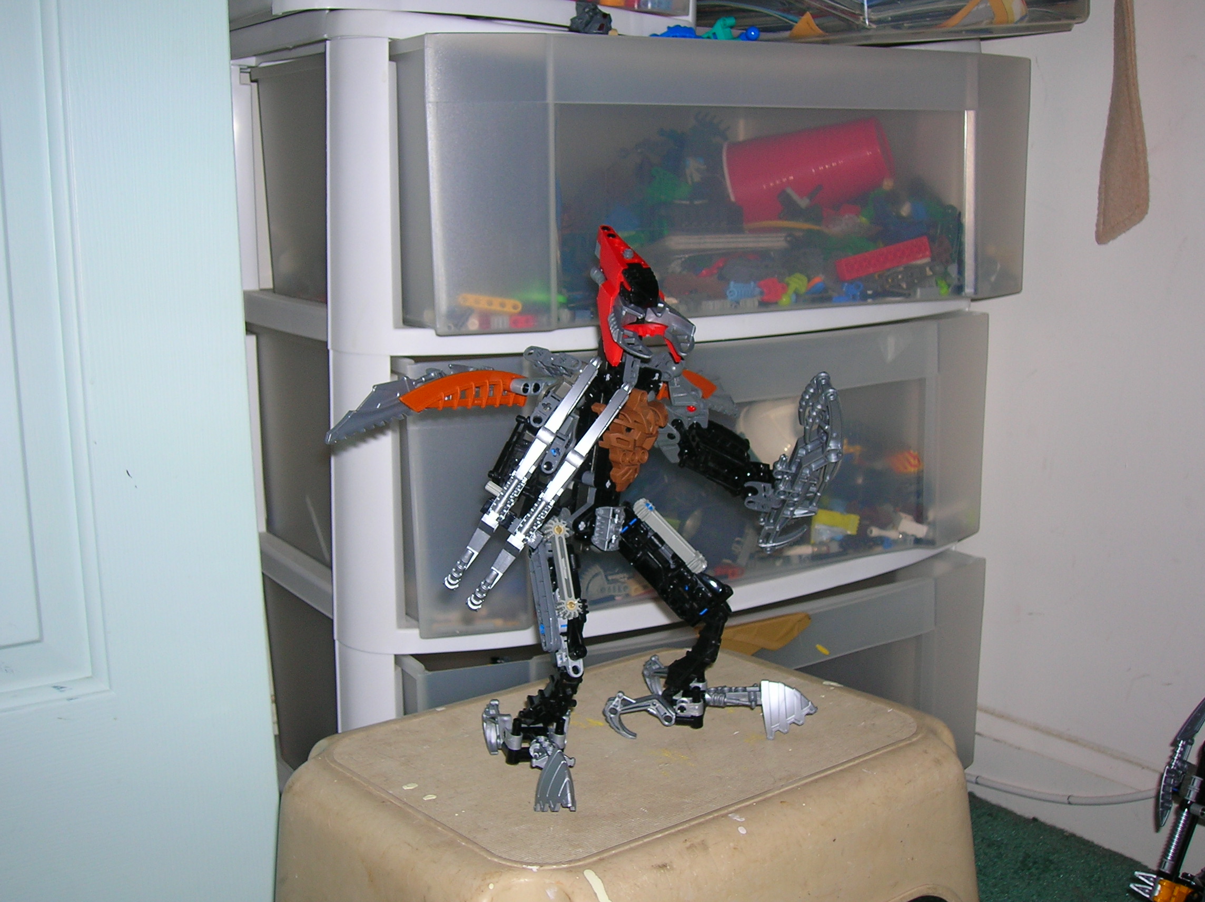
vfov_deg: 34.3
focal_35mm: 42
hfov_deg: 44.8
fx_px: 1461
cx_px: 602
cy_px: 451
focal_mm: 7
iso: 50
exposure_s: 1/60.1
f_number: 3.1
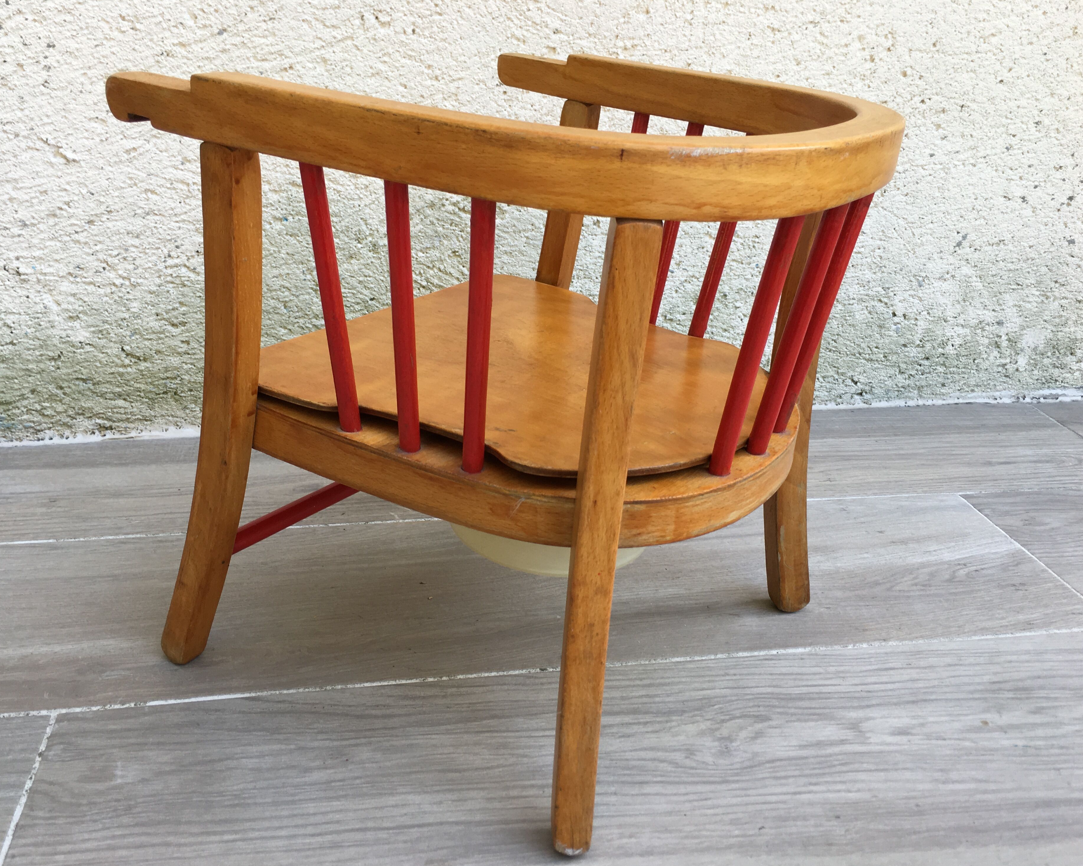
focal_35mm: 31
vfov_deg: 47.1
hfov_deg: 57.2
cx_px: 523
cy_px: 430
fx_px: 994
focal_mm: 4.15
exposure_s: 1/100
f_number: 2.2
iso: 25
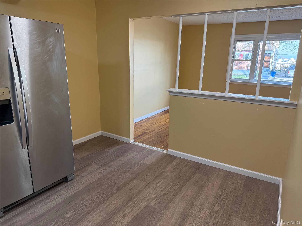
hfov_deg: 71.6
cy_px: 113
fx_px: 209
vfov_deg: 56.8
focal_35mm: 24
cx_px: 151
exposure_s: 1/120
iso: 320
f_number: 1.78
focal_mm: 6.76
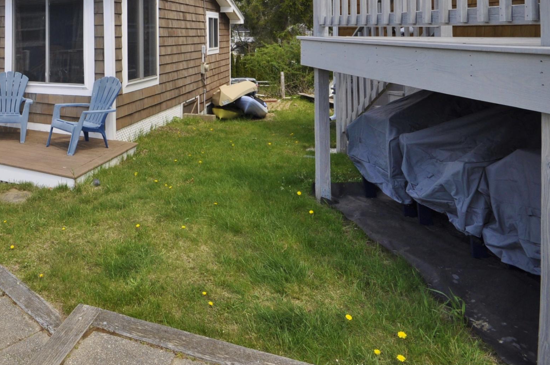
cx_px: 58
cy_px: 16
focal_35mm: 29
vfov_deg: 40.3
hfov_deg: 55.5
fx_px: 442
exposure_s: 1/200
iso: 200
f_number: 9
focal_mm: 10
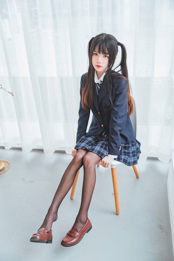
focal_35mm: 35
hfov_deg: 37.9
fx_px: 254
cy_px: 130
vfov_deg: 54.4
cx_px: 87
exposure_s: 1/160
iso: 400
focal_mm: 35
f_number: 2.8
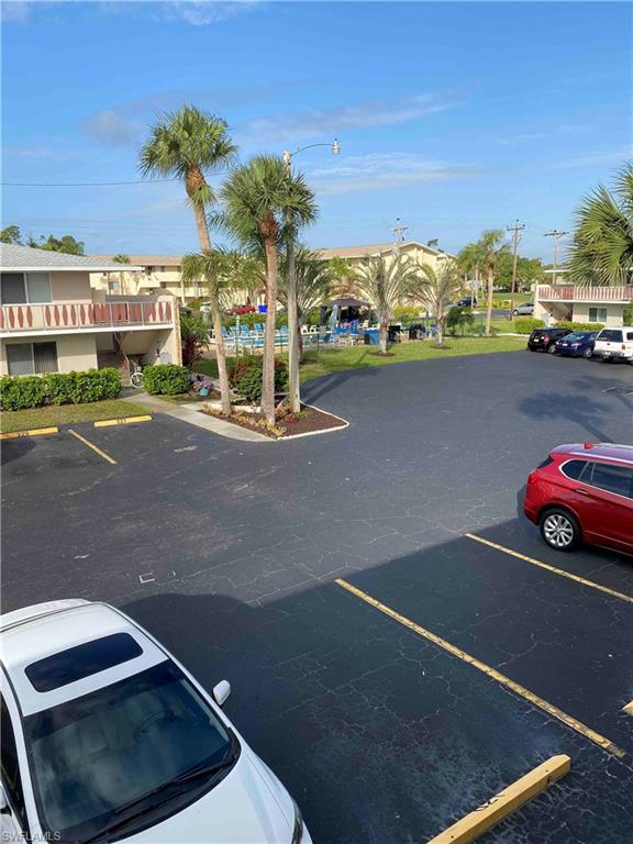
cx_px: 316
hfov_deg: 53.1
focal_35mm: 26
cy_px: 422
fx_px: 634
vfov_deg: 67.3
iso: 32
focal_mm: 4.25
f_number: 1.8
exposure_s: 1/1961
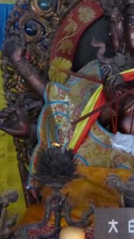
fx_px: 777
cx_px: 142
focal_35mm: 123
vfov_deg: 17.4
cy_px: 86
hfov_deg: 9.8
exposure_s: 1/13
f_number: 2.8
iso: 2500
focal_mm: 12.8
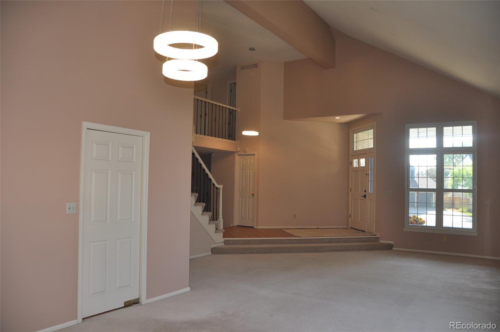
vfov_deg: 47.8
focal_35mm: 27
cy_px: 166
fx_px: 374
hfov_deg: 67.5
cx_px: 250
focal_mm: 18
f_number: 3.5
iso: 280
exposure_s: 1/200
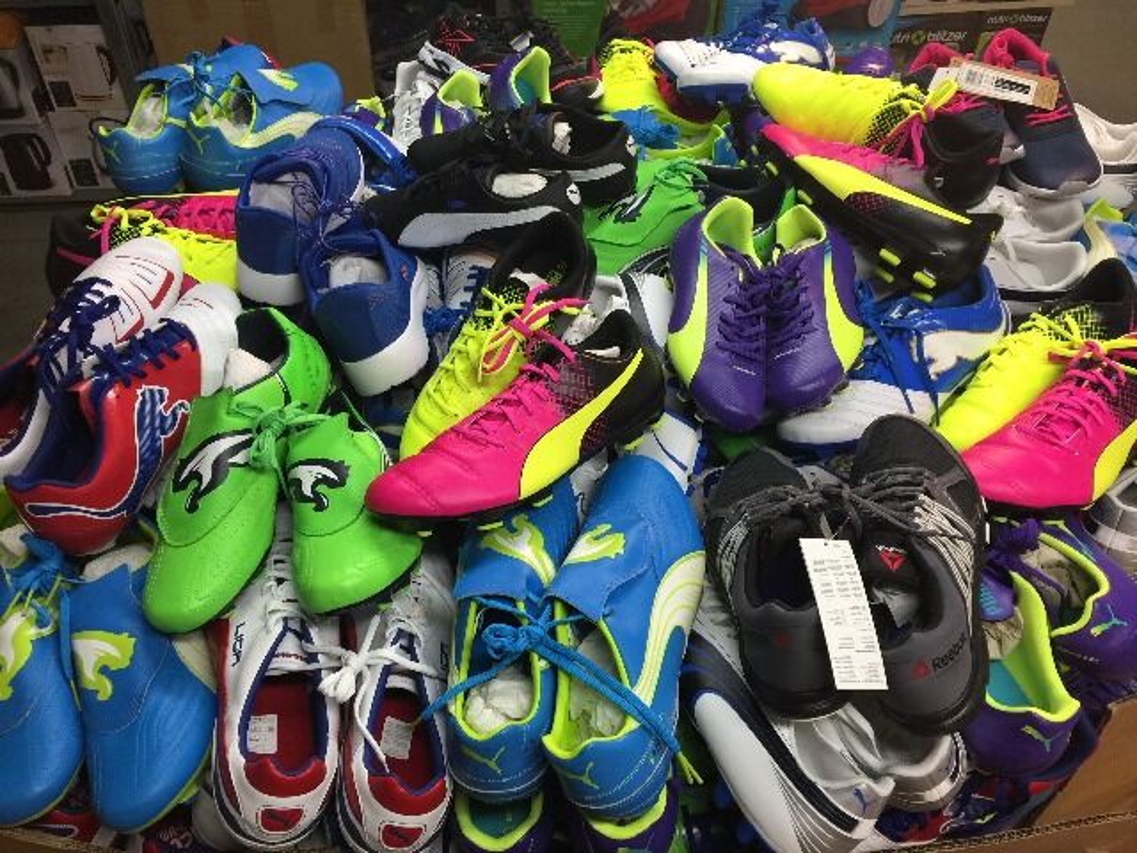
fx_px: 953
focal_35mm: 29
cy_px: 426
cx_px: 568
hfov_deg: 61.7
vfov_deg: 48.2
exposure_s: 1/33
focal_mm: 4.15
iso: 32
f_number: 2.2
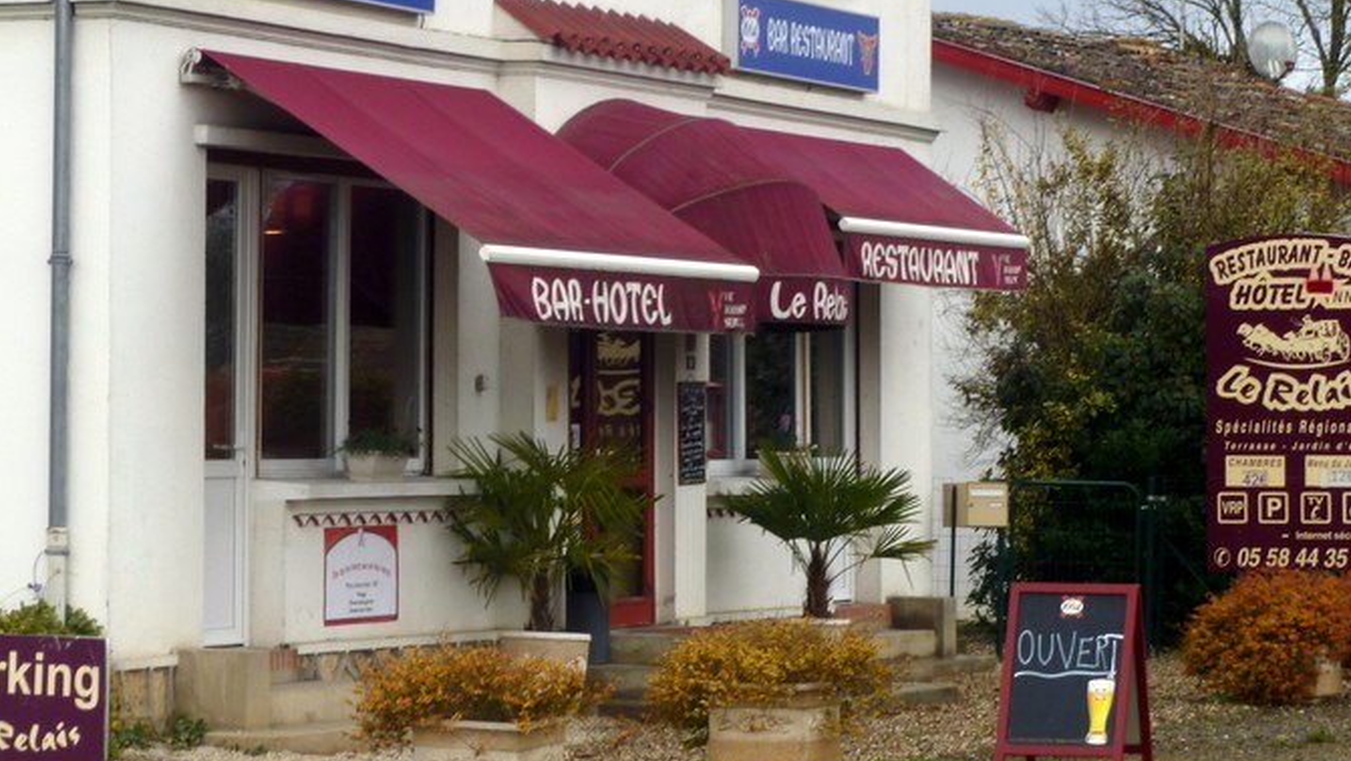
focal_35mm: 149
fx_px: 5340
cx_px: 509
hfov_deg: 14.4
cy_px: 104
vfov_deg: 8.1
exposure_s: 1/250
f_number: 4.6
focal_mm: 16.1
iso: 80
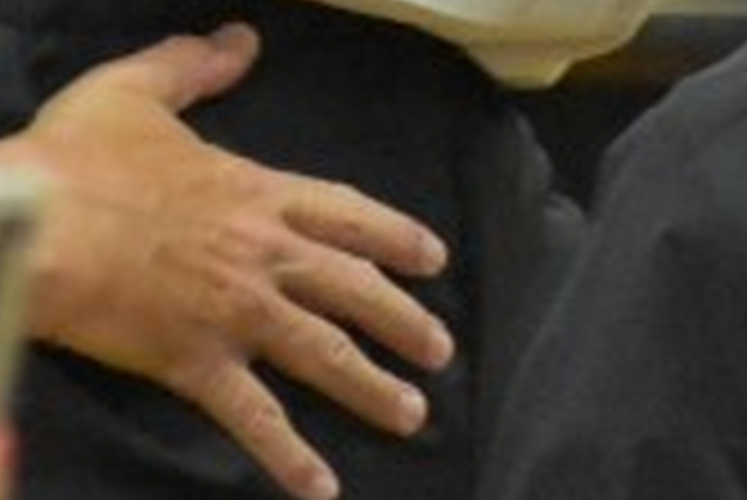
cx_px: 162
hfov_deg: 0.8
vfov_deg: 0.5
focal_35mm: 2708
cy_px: -194
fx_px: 56239
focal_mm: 300
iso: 12800
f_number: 6.3
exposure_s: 1/200
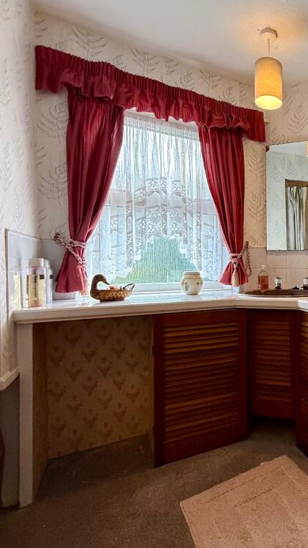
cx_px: 311
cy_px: 270
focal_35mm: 21
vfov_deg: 83.9
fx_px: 305
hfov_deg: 45.0
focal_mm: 2.22
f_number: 2.2
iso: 125
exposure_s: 1/100
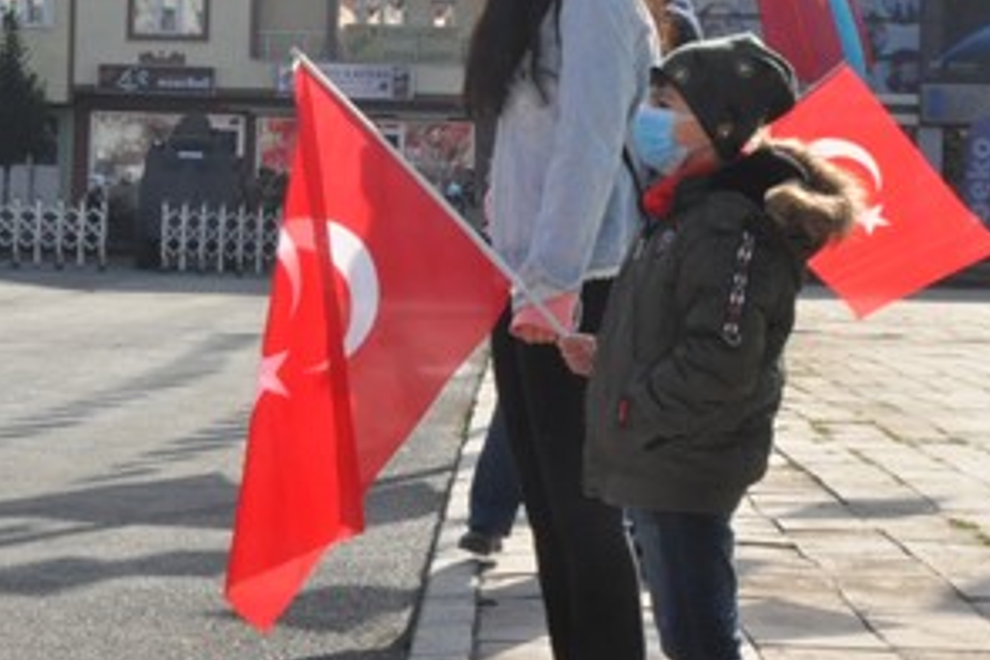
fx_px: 4100
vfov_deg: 9.2
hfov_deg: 13.7
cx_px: 327
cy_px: 51
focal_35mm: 149
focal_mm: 45
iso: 1600
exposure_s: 1/200
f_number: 32
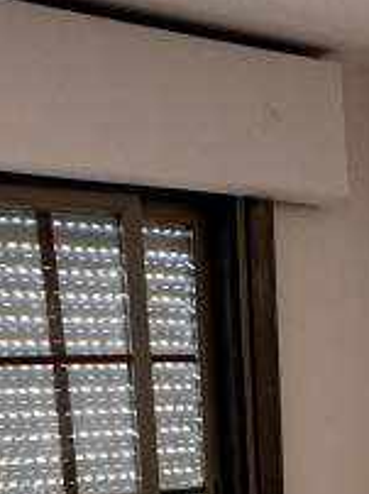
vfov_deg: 19.4
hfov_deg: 17.4
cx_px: 280
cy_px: 800
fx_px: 1196
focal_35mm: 84
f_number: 2.2
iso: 125
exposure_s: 1/100
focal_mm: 2.22
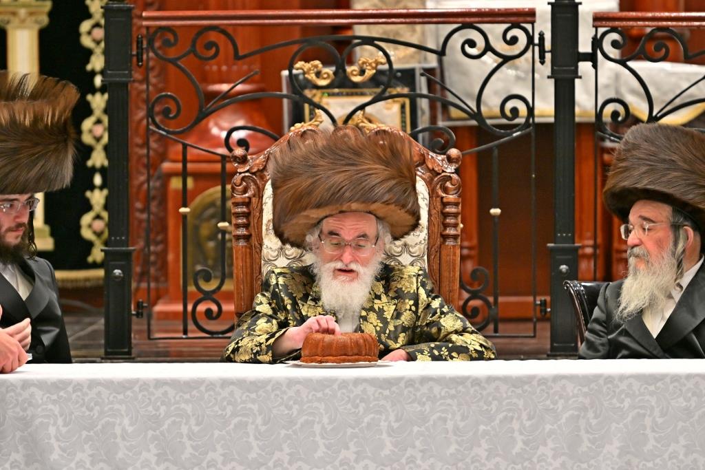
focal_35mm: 300
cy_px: 235
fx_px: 5875
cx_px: 352
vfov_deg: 4.6
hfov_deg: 6.9
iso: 400
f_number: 2.8
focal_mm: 200
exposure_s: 1/400
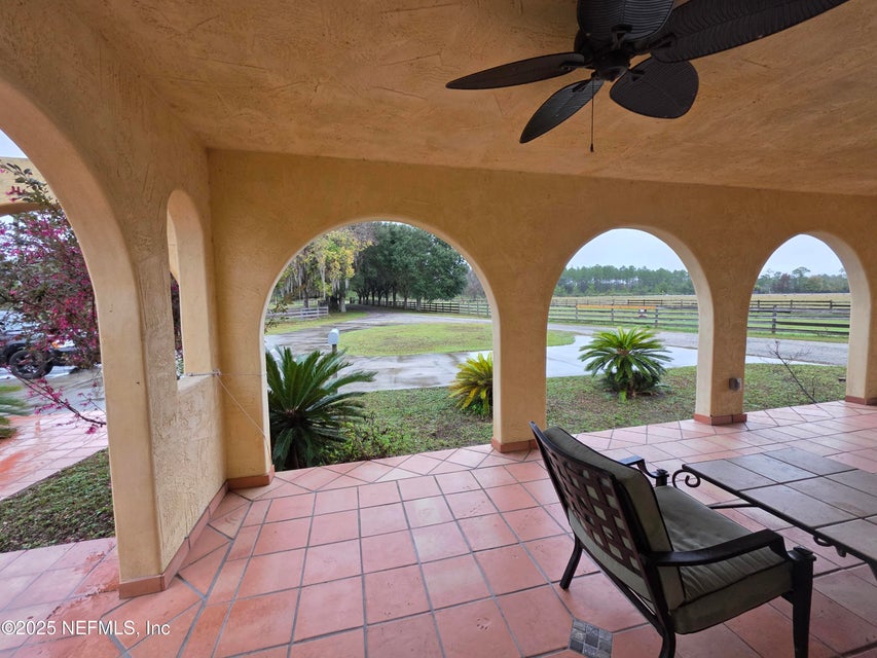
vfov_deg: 89.9
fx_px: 329
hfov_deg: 106.2
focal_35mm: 13
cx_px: 438
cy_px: 329
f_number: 1.9
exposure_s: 1/359
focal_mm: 2.2
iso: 200
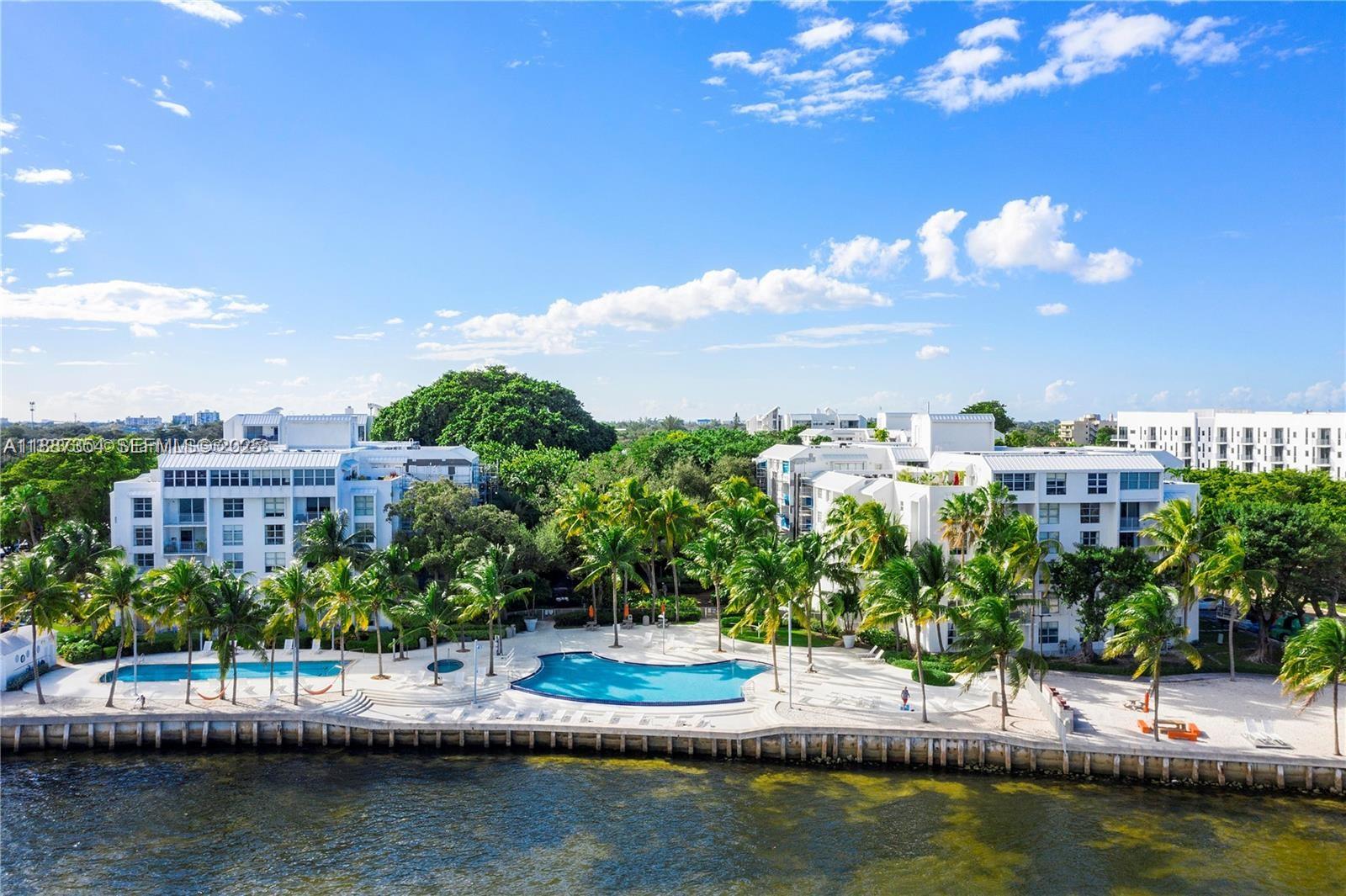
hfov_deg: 65.5
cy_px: 448
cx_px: 673
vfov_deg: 46.4
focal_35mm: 28
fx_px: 1046
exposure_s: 1/120
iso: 100
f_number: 10
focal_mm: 10.26
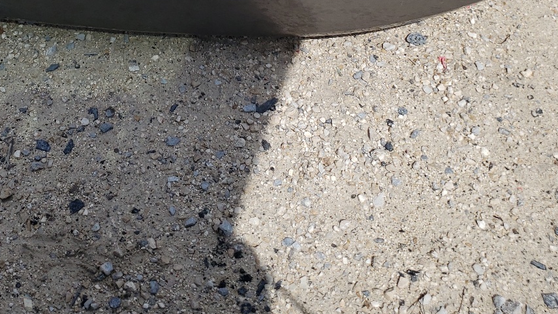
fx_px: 784
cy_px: -57
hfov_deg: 38.5
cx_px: 168
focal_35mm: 53
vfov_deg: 21.2
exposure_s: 1/5000
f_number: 1.5
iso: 50
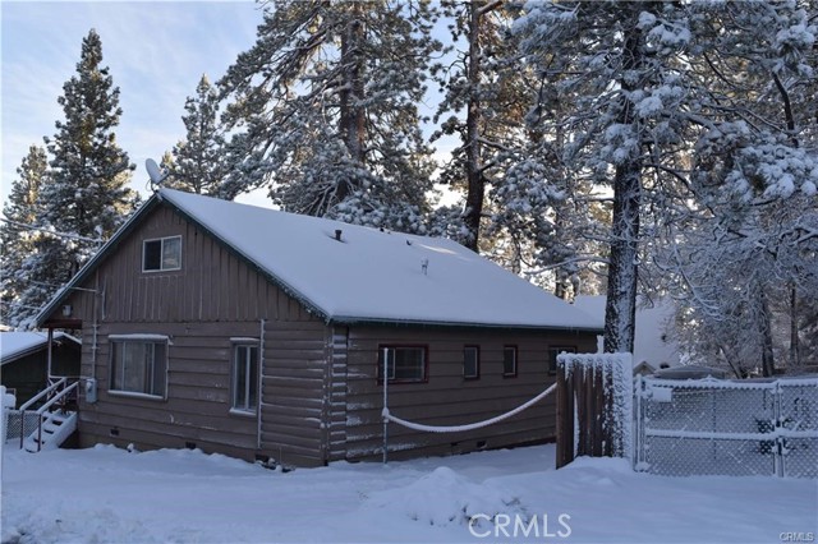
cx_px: 409
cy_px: 272
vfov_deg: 39.9
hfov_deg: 57.2
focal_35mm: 33
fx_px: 749
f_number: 8
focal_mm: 22
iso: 400
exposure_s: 1/250
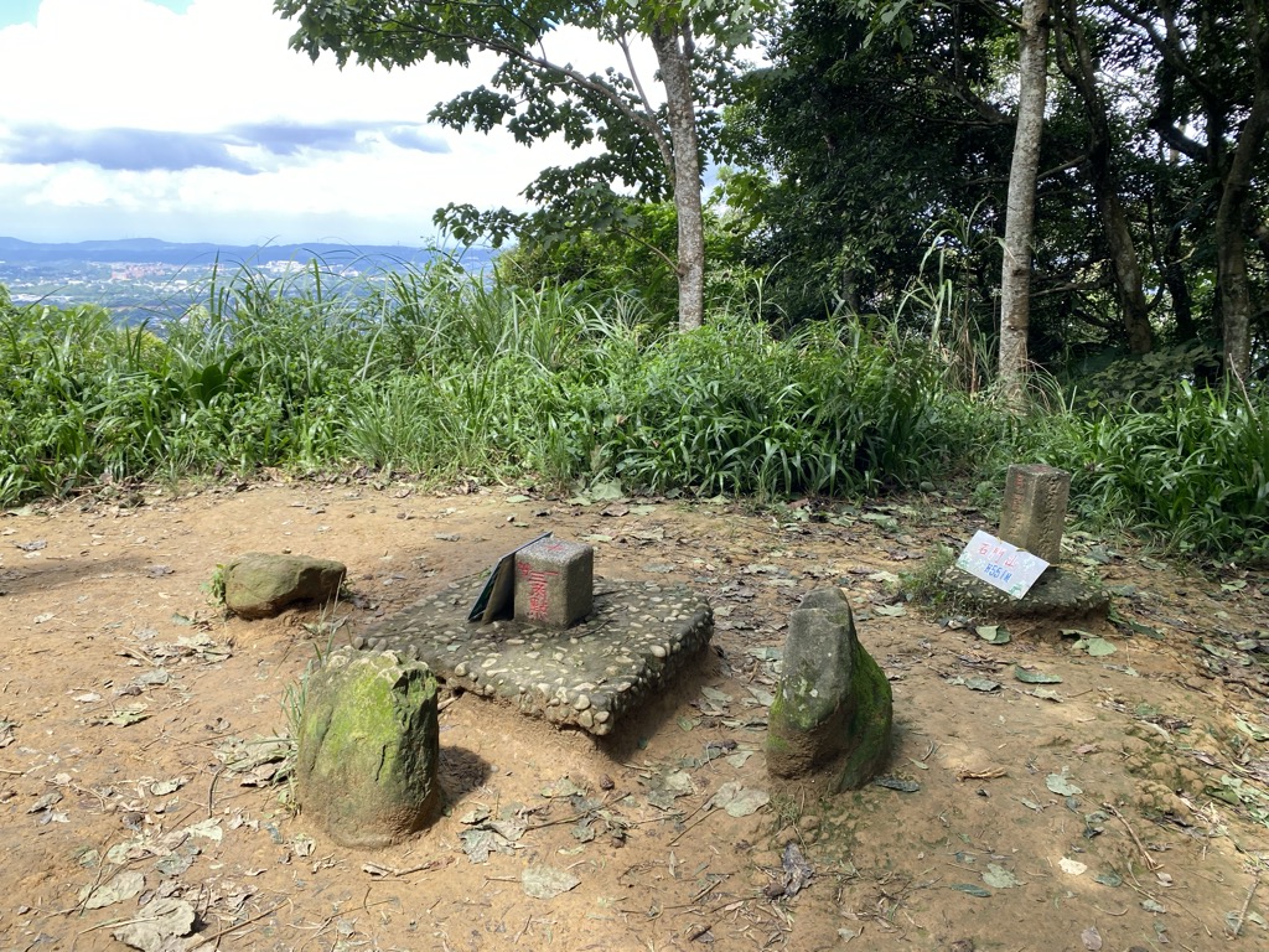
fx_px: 953
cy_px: 476
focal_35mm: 26
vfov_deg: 53.1
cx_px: 634
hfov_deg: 67.3
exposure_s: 1/268
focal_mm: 4.25
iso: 32
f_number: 1.8
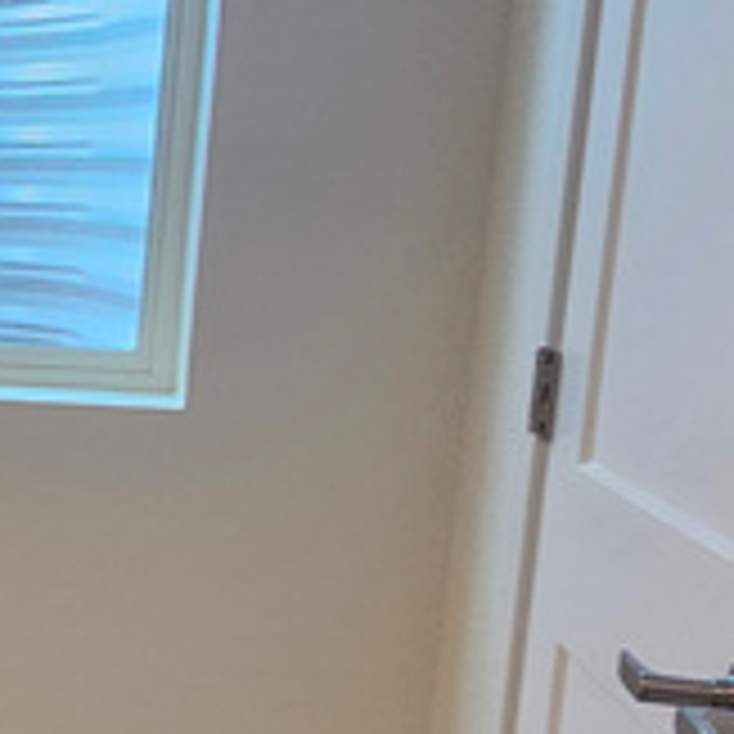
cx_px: -1184
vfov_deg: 24.0
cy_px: 383
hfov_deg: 13.6
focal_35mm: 72
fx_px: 1727
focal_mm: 2.2
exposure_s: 1/60
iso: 160
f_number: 2.2
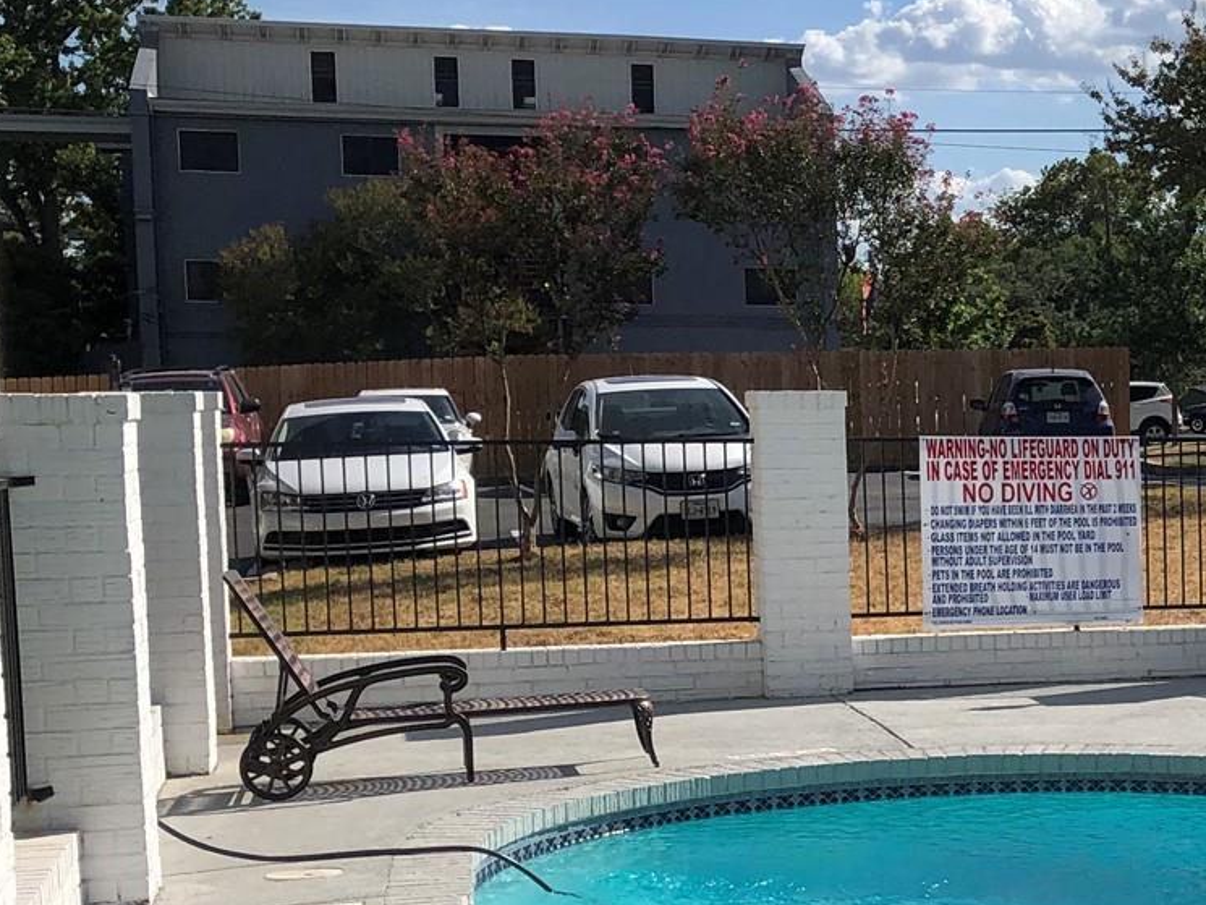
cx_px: 1467
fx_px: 2683
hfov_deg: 23.1
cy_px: 688
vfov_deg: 19.0
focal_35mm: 77
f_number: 1.8
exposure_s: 1/3247
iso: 20
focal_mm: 3.99
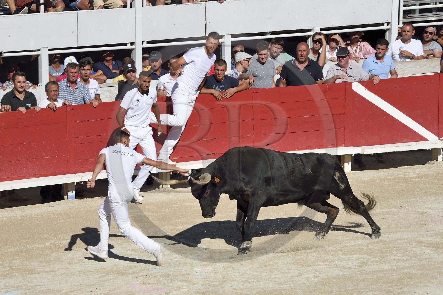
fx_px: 2460
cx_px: 222
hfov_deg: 10.3
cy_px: 148
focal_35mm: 200
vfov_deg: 6.9
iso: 200
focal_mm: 200
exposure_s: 1/640
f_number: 10
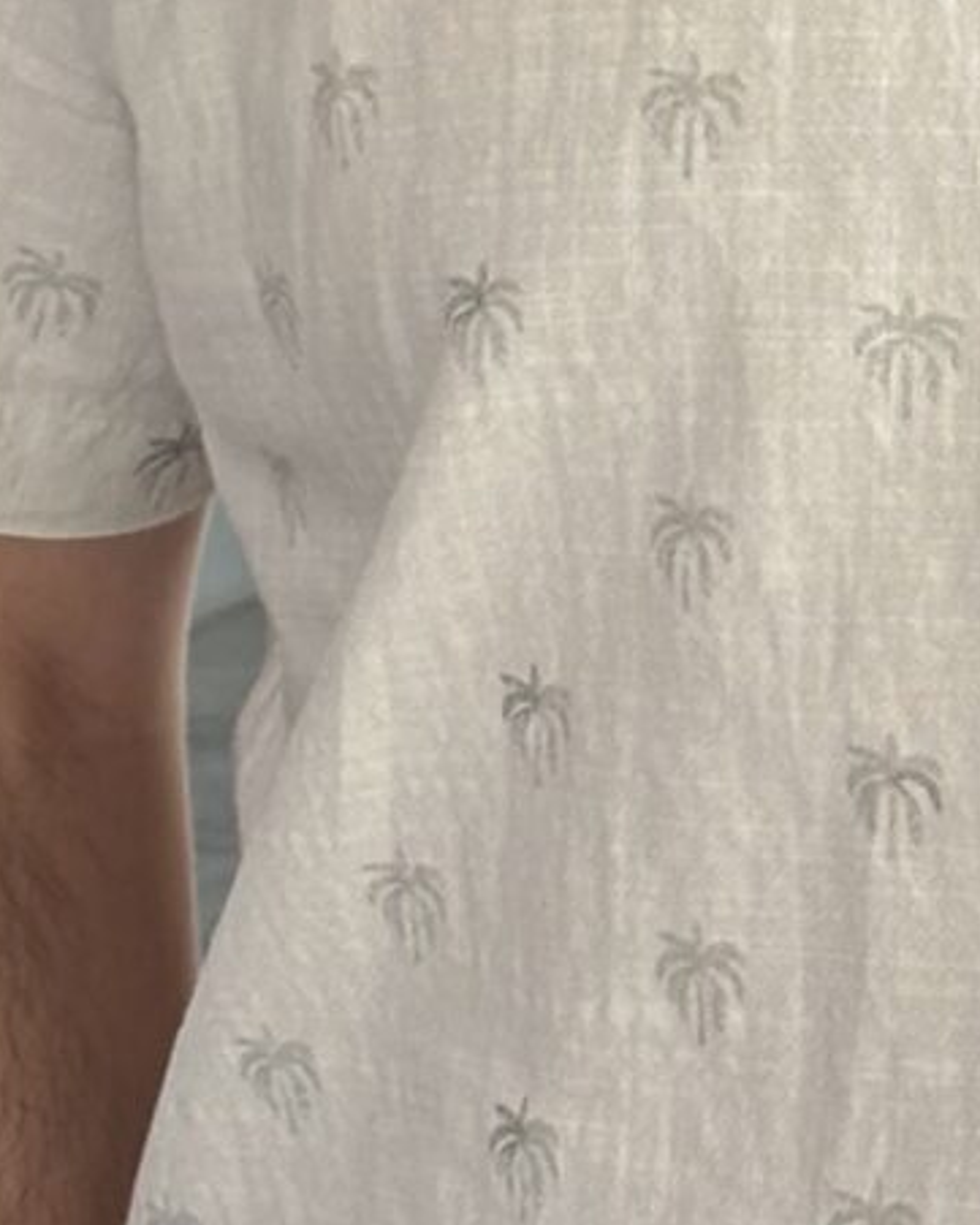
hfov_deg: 5.3
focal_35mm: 288
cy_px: -1032
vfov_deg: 6.6
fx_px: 10438
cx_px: 1241
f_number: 1.6
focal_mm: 5.96
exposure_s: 1/182
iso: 32
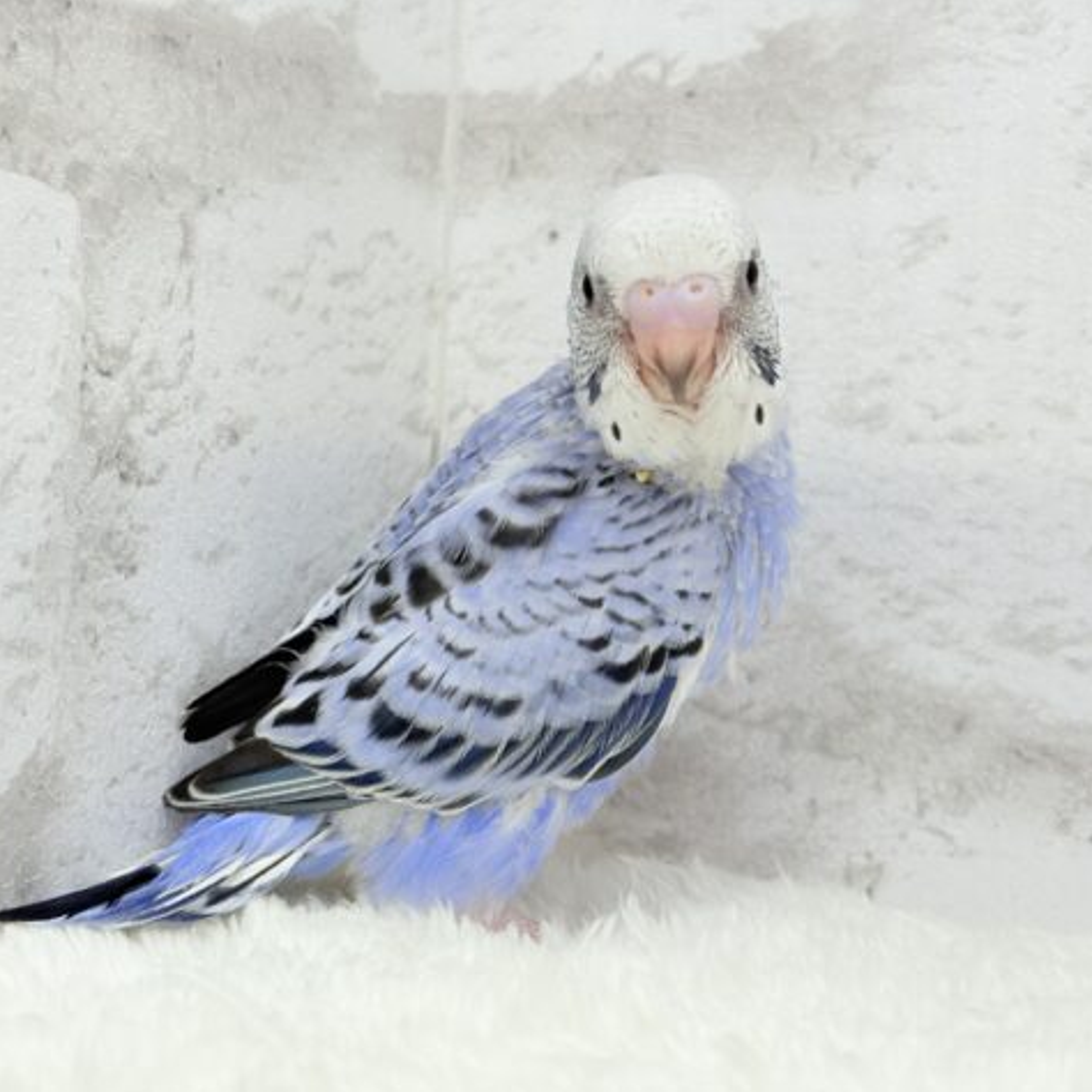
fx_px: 2213
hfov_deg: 27.7
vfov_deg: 27.7
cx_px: 493
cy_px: 551
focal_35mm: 62
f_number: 1.6
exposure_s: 1/50
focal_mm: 5.96
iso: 40
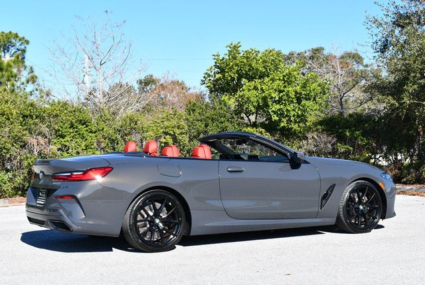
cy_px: 142
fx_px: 756
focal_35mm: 64
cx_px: 212
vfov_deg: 21.3
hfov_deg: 31.4
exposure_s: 1/250
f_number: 8
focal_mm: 32
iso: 125
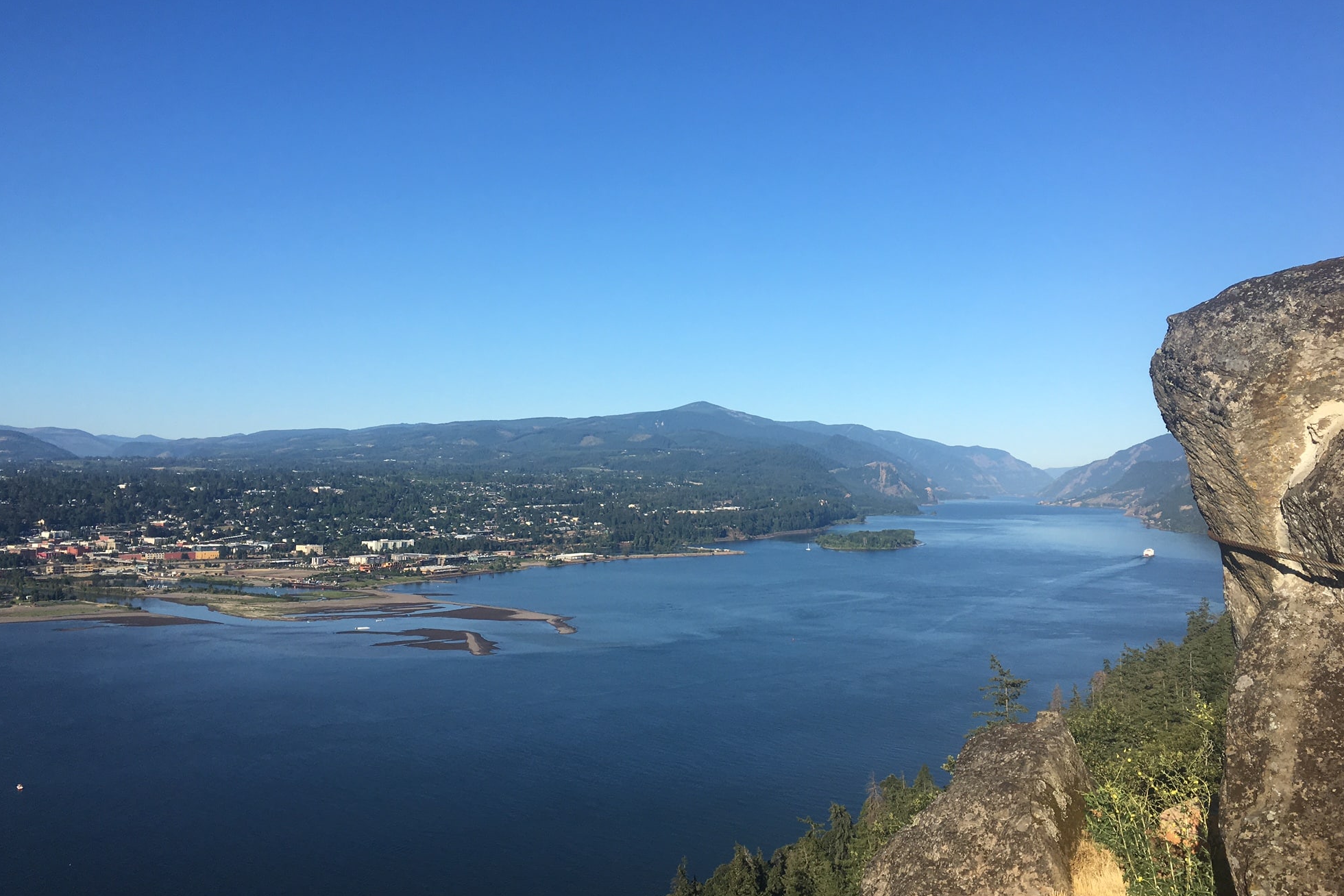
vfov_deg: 42.3
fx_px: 1157
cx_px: 665
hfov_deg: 60.3
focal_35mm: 31
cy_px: 429
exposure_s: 1/1748
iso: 25
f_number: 2.2
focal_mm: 4.15
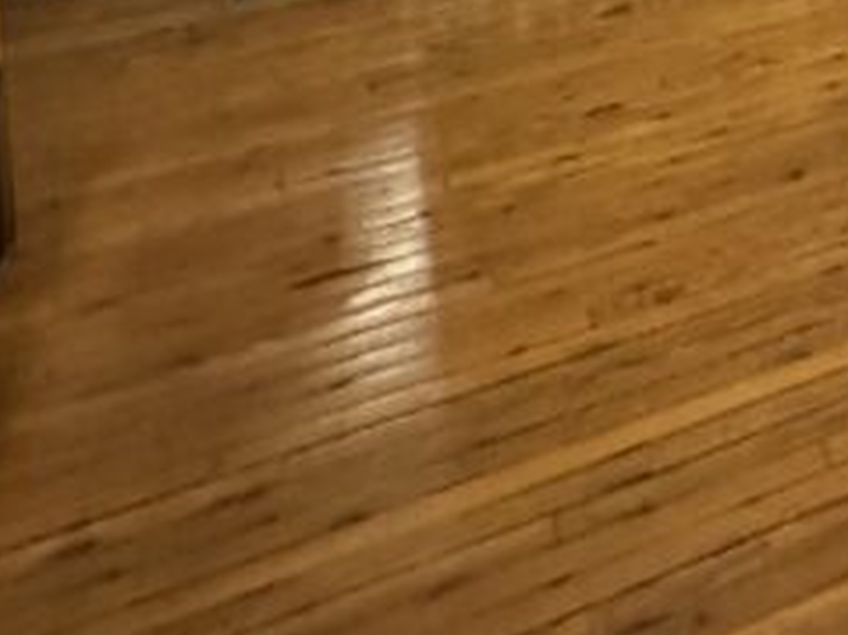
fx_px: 1469
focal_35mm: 60
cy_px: -529
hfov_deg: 25.2
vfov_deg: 18.6
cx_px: 1238
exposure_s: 1/40
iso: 1250
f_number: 2.2
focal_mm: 2.22
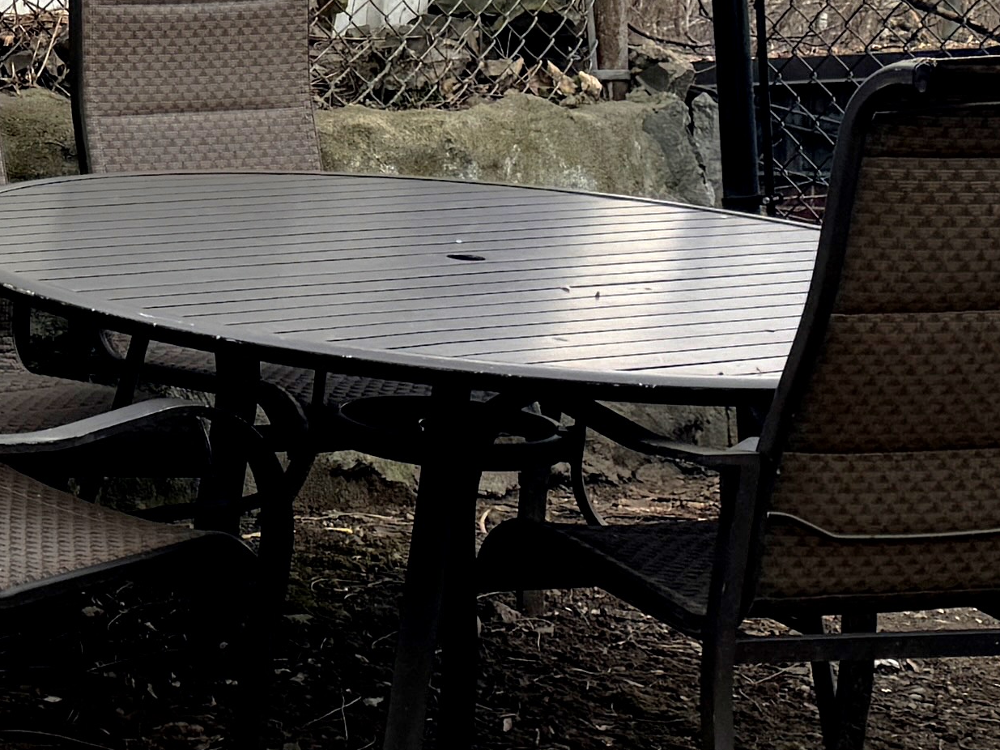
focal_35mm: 111
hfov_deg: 14.8
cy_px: 229
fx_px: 3206
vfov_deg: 13.3
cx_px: -943
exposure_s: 1/658
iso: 80
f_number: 1.78
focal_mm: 6.86
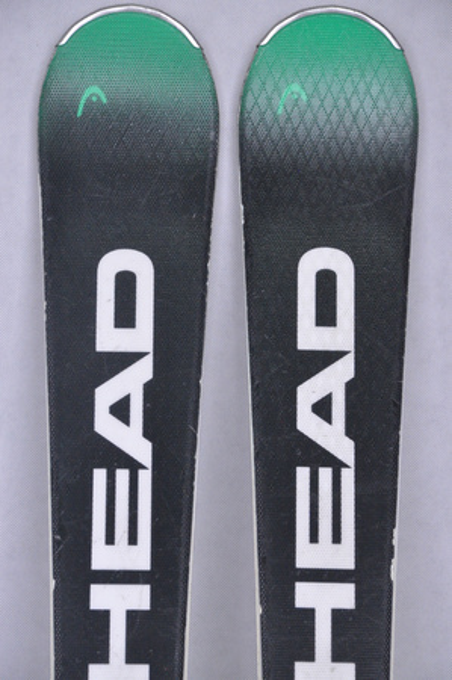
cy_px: 340
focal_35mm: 158
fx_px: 2973
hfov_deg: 8.7
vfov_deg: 13.1
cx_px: 226
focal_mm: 105
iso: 3200
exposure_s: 1/125
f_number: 8
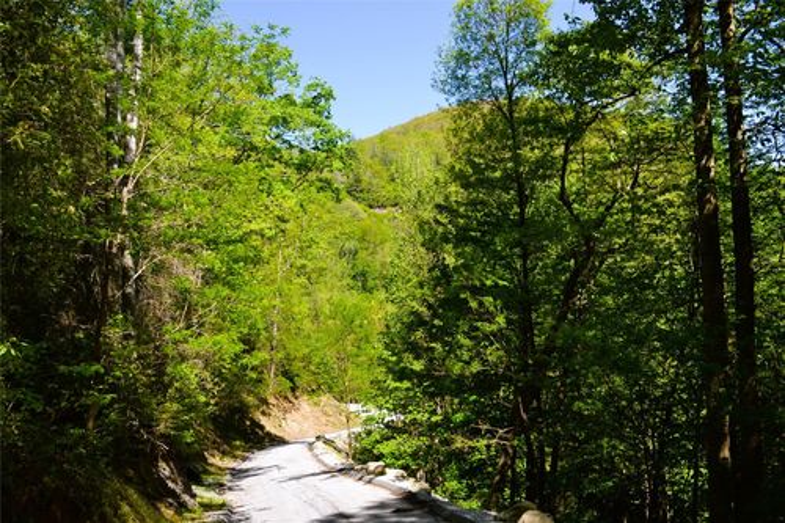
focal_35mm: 27
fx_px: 589
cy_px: 262
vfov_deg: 47.9
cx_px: 392
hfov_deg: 67.4
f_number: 5
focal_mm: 18
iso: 100
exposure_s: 1/200
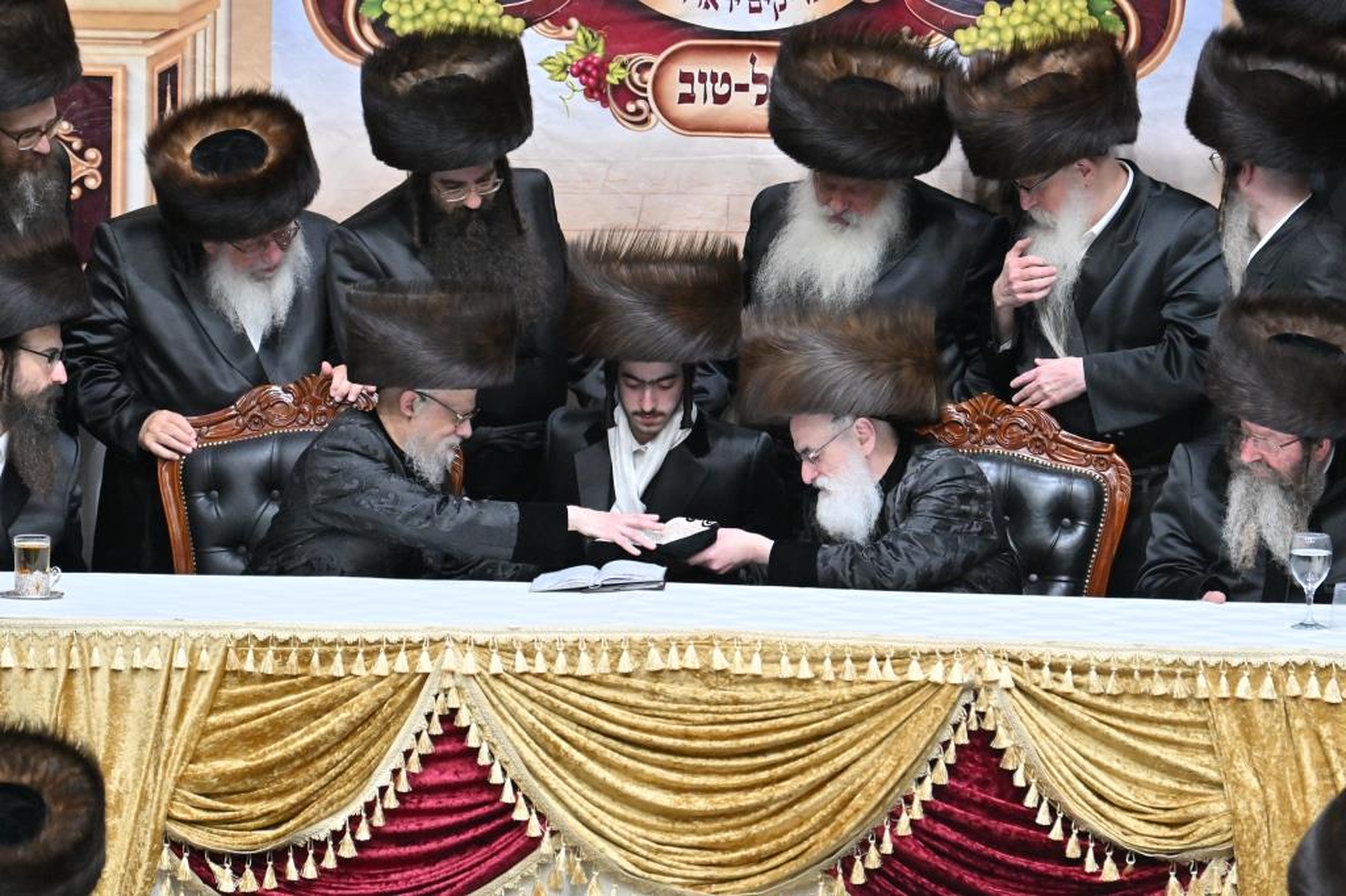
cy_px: 448
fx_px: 9531
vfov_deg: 5.4
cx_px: 673
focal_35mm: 255
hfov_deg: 8.1
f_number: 2.8
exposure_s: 1/400
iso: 1250
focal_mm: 170
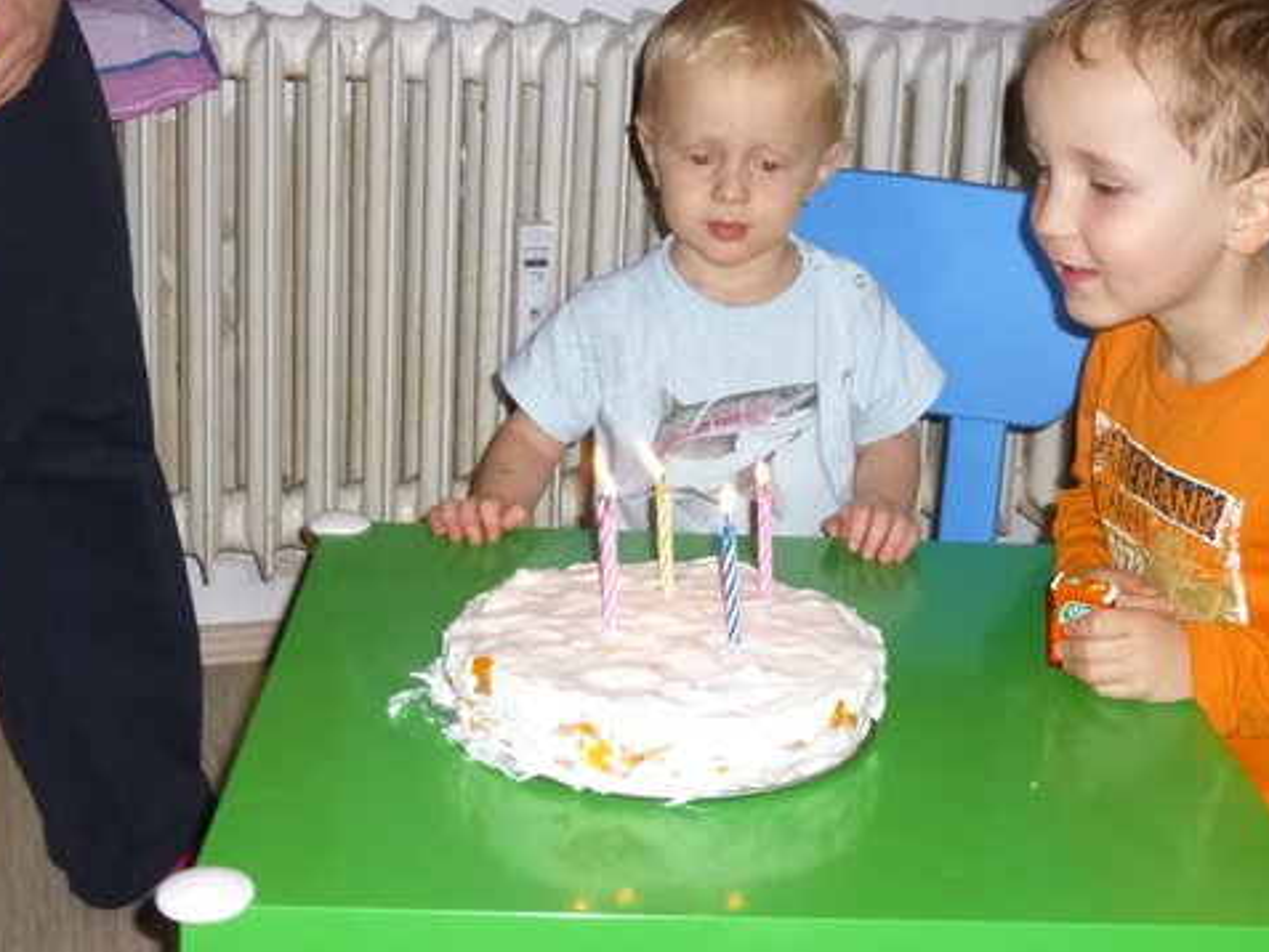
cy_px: 324
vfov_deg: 27.9
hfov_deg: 36.7
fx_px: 1907
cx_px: 729
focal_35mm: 52
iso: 250
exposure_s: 1/125
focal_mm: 5.6
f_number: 3.4
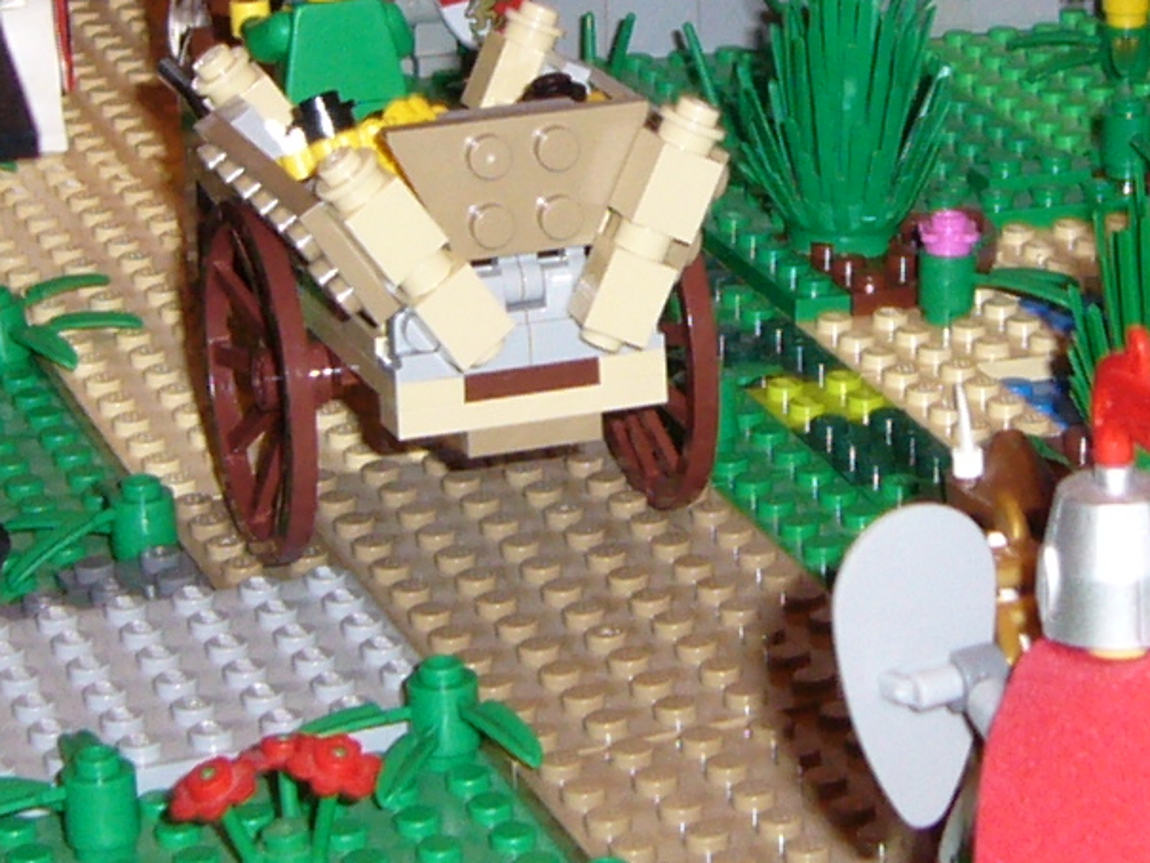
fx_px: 4918
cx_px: 713
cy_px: 48
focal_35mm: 148
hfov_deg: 13.3
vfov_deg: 10.0
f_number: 2.8
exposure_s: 1/30
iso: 100
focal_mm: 5.8
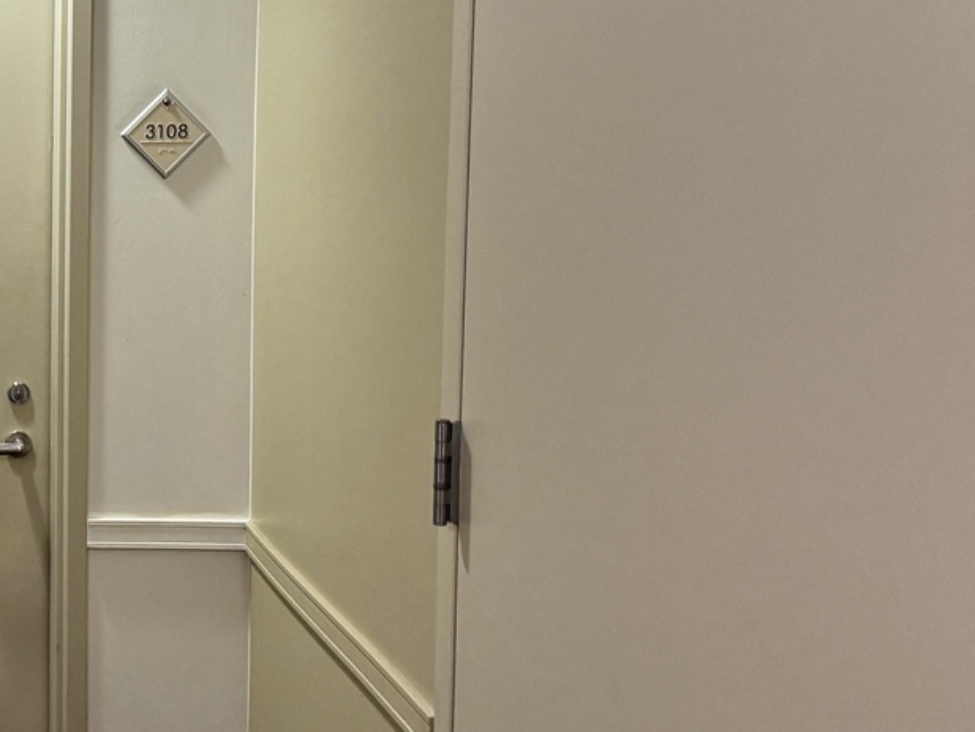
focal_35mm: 56
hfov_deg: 30.3
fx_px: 1578
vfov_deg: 26.1
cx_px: -130
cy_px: 289
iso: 250
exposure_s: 1/60
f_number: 1.78
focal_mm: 6.76
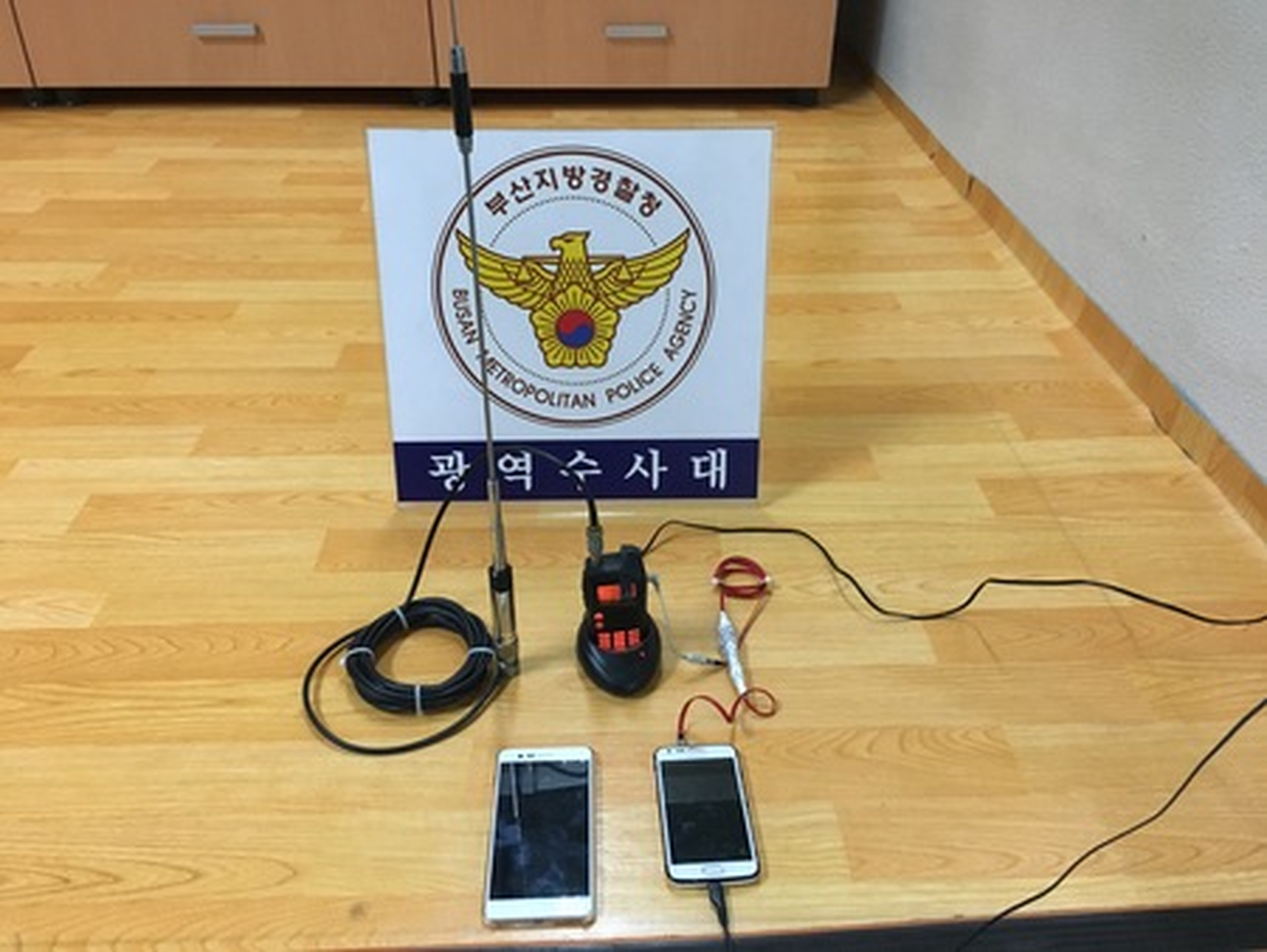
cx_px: 634
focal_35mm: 29
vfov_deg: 48.3
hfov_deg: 61.6
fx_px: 1062
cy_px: 476
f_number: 2.2
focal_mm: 4.15
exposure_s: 1/20
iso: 200
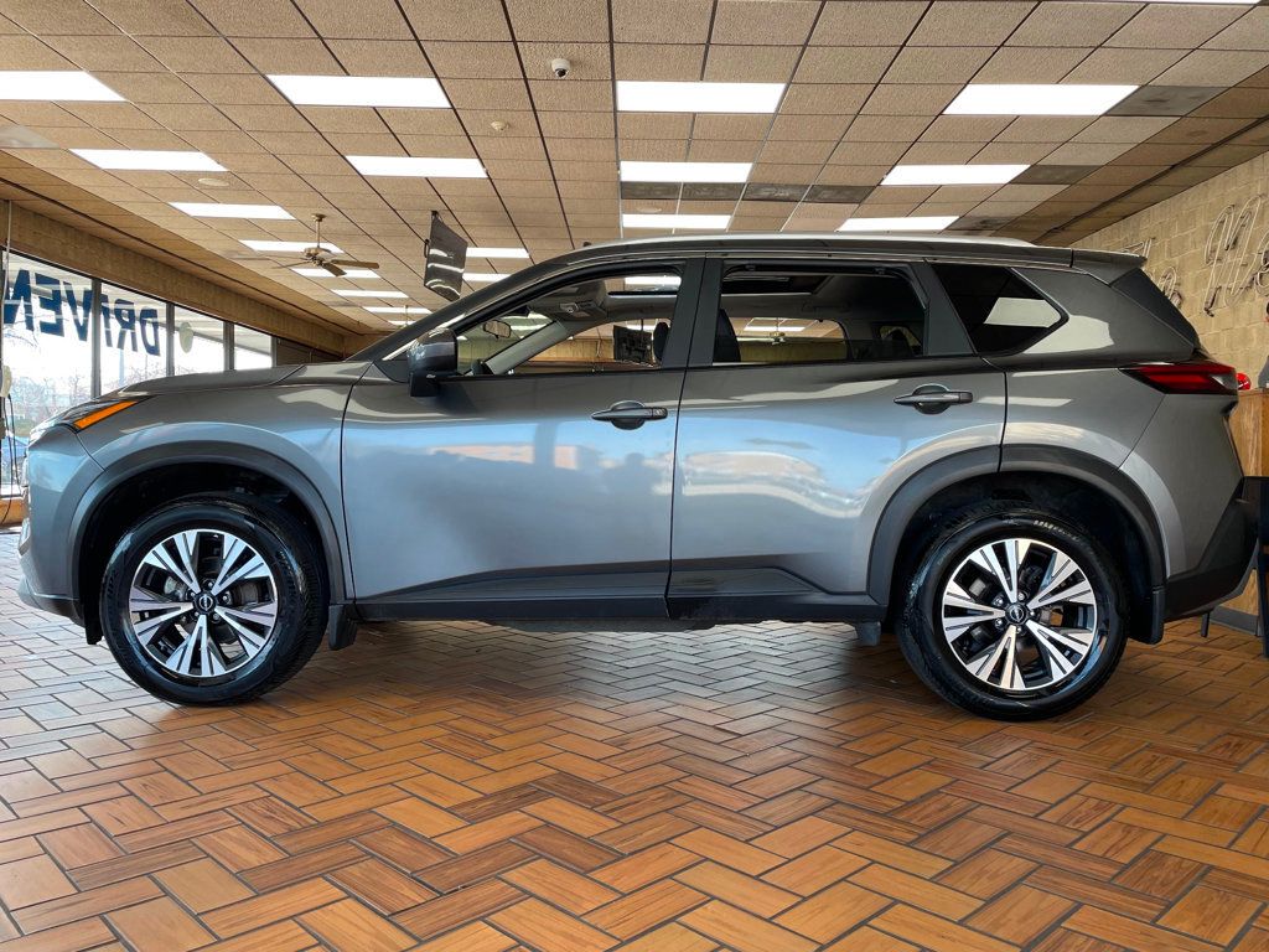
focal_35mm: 26
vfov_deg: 53.1
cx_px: 634
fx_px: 953
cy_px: 476
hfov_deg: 67.3
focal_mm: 4.2
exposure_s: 1/120
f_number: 1.6
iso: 32
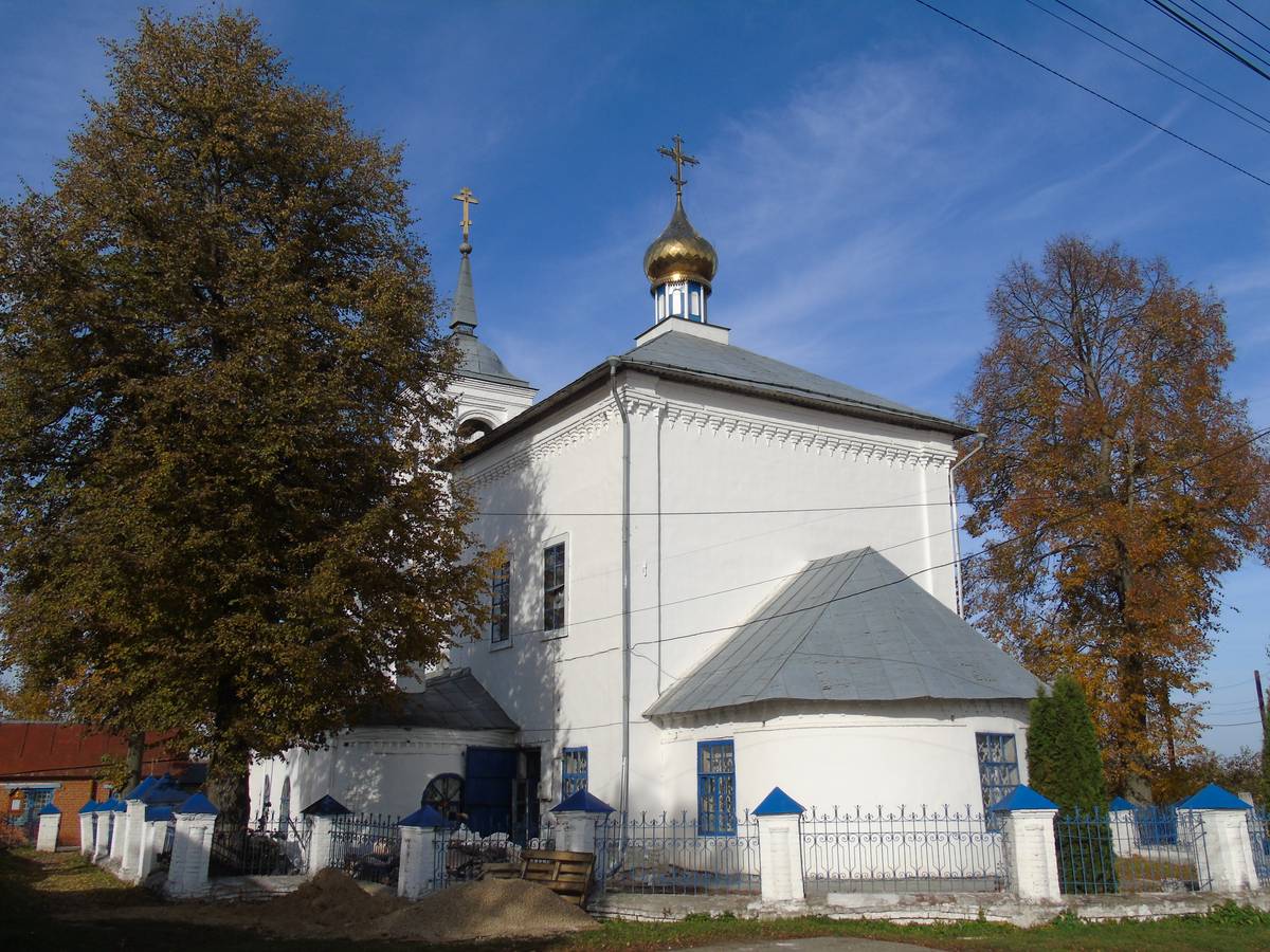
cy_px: 476
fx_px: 1064
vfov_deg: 48.2
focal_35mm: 29
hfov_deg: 61.7
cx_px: 635
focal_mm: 5.2
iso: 80
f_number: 4.2
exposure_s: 1/1000
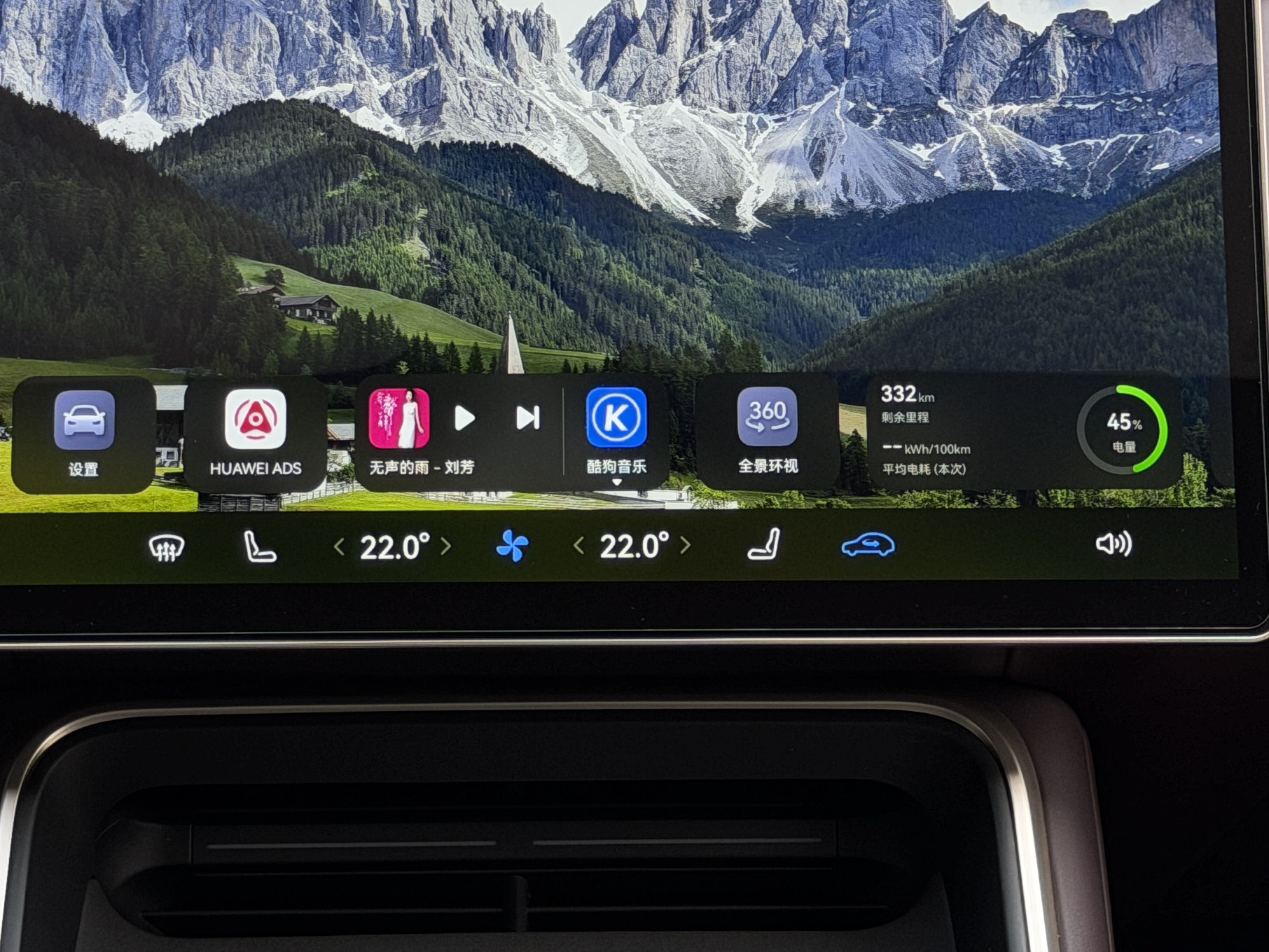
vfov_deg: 17.9
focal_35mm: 82
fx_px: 3006
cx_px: 532
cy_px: 237
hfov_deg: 23.8
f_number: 1.78
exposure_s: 1/519
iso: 80
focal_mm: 6.76
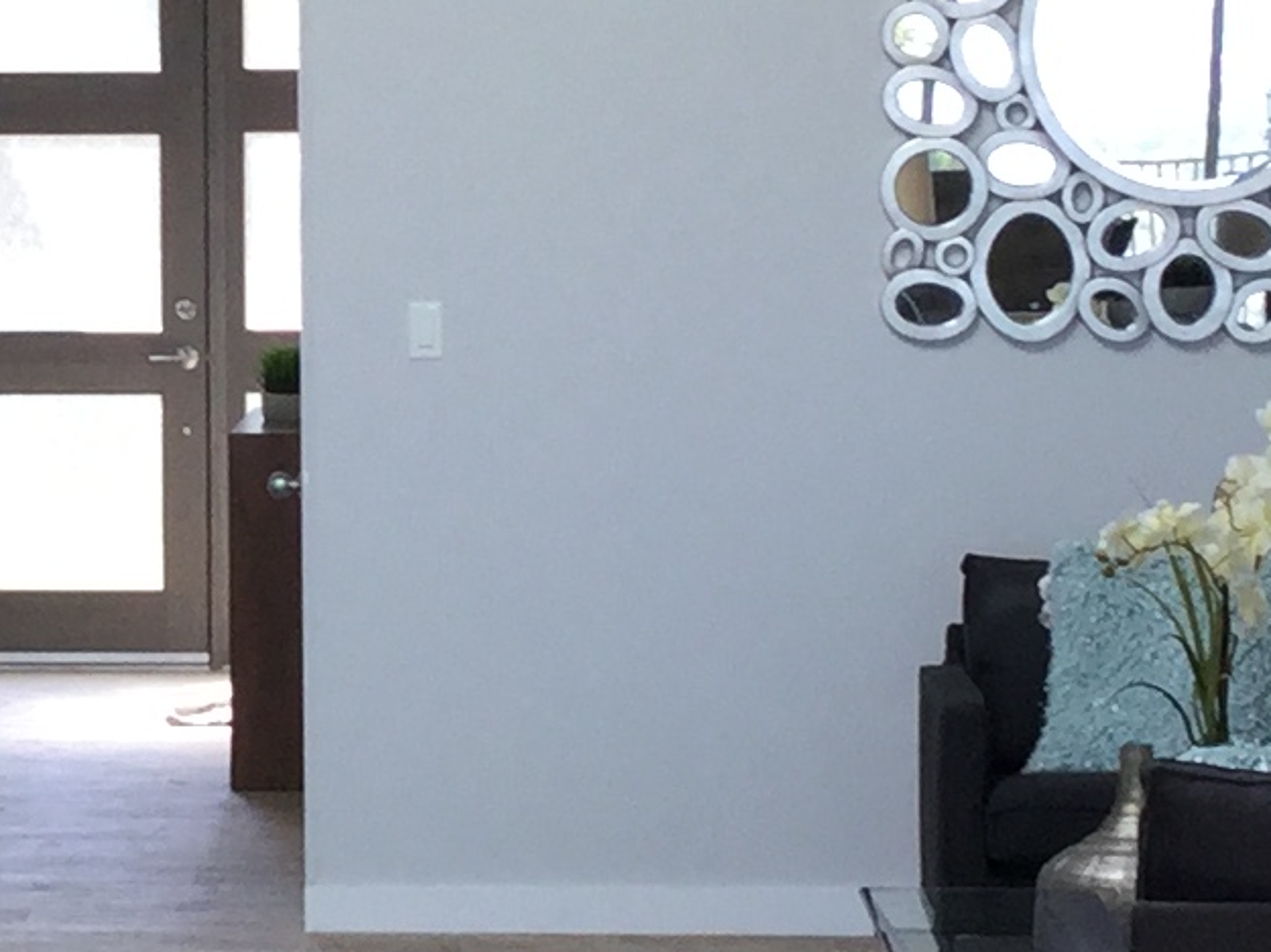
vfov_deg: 9.1
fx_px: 5945
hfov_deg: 12.1
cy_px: 222
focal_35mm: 162
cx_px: 118
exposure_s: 1/120
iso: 40
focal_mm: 3.3
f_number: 2.4
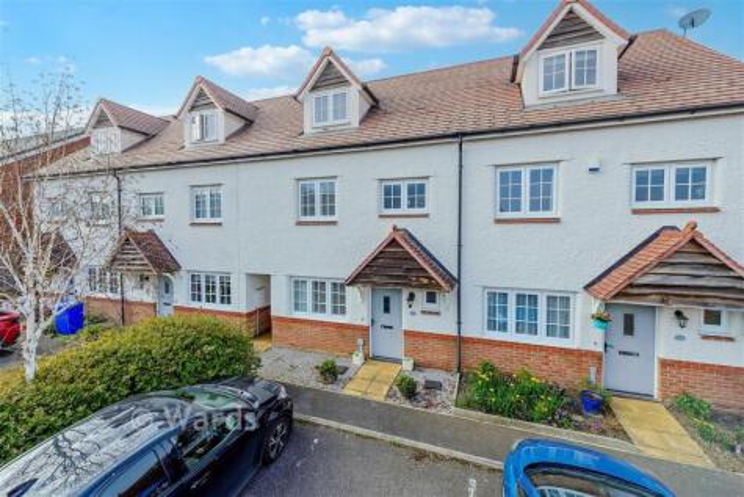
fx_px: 289
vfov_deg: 81.2
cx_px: 372
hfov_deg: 104.2
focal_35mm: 14
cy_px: 248
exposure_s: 1/500
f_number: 8
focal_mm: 14
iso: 400
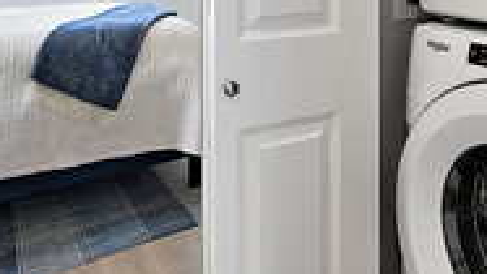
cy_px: -44
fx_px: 503
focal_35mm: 39
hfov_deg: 48.7
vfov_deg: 27.2
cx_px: 389
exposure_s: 1/1.67
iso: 320
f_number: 6.3
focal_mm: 16
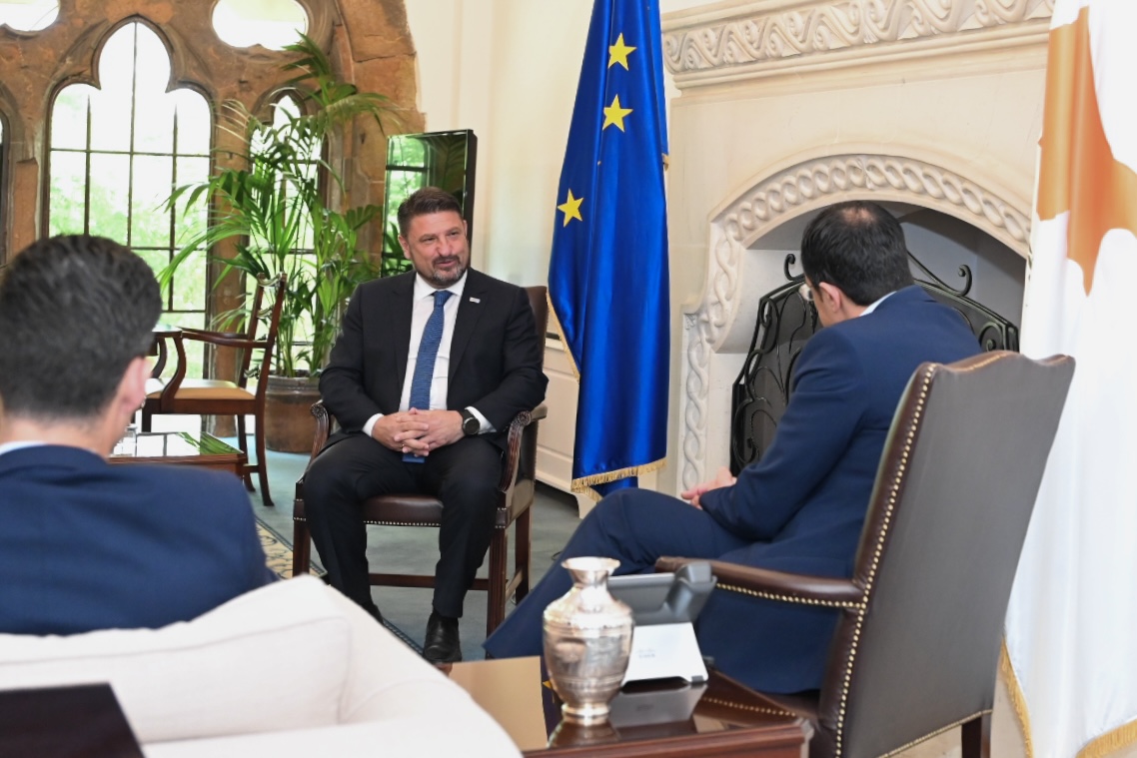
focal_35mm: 39
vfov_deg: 34.2
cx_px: 568
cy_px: 379
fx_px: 1232
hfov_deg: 49.5
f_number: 4
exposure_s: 1/160
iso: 5000
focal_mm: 39
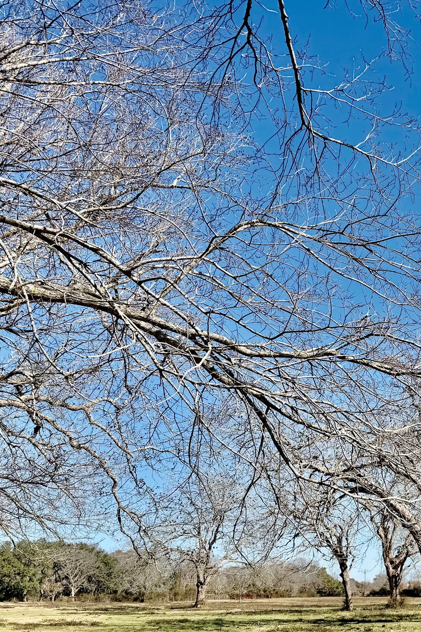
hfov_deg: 29.6
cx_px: 397
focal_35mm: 43
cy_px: 399
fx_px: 754
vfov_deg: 45.0
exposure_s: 1/4975
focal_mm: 6.76
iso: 80
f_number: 1.78
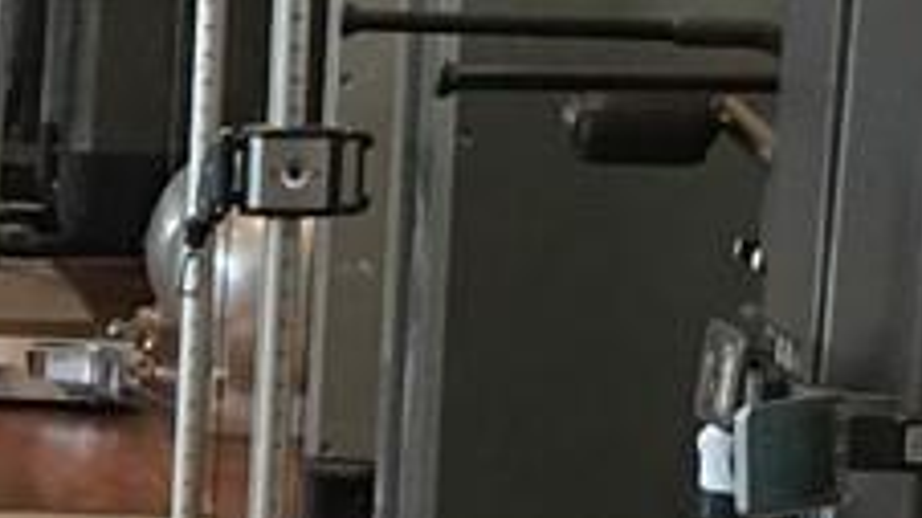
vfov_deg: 5.4
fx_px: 5475
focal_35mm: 224
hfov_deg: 9.3
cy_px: 677
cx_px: -600
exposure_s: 1/15
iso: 64
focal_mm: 4.15
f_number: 2.2
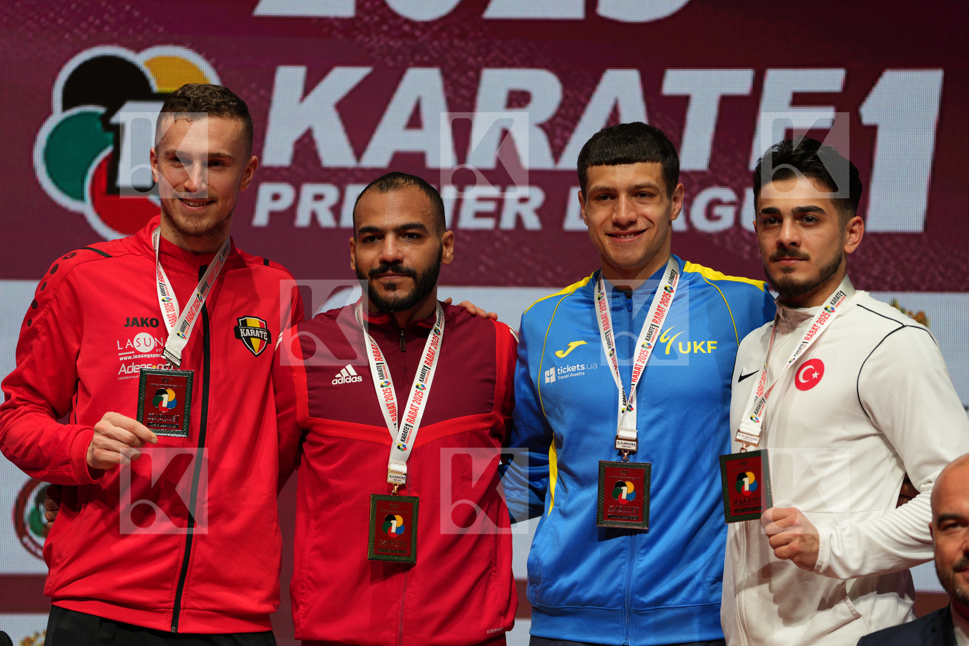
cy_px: 323
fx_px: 5140
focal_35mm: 191
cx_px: 484
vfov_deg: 7.2
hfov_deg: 10.8
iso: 125
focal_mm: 191
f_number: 2.8
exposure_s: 1/250
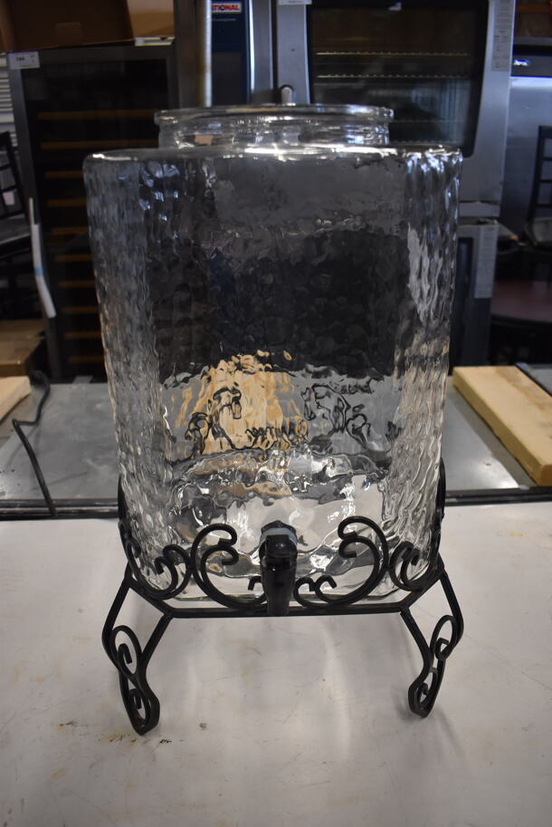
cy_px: 414
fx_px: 620
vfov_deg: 67.3
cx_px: 276
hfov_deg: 48.0
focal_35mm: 27
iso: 800
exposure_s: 1/125
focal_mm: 18
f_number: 3.5
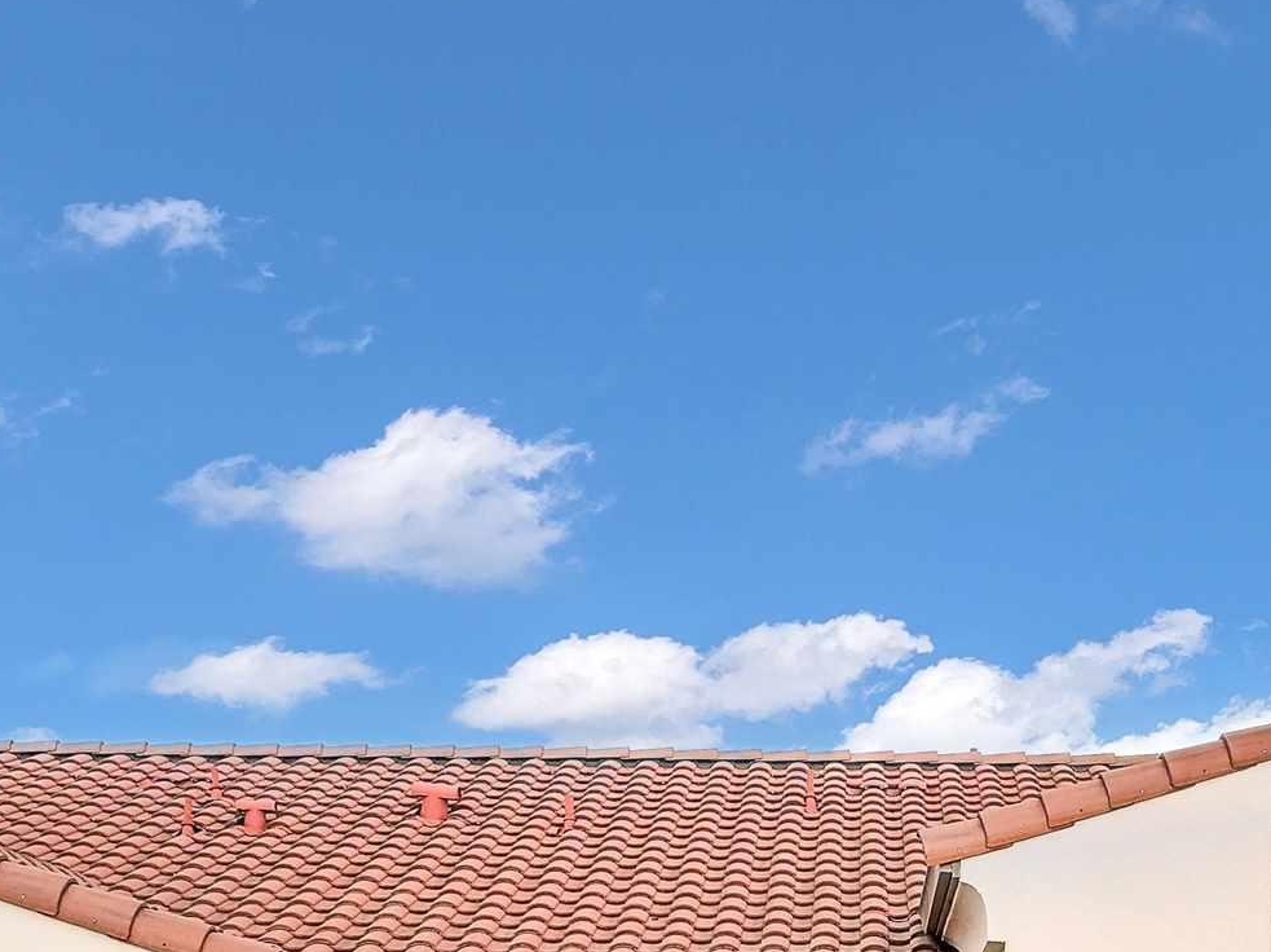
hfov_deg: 25.8
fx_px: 2752
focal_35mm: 75
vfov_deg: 18.4
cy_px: 1202
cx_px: 875
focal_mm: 12.29
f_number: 2.8
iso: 190
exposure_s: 1/1000
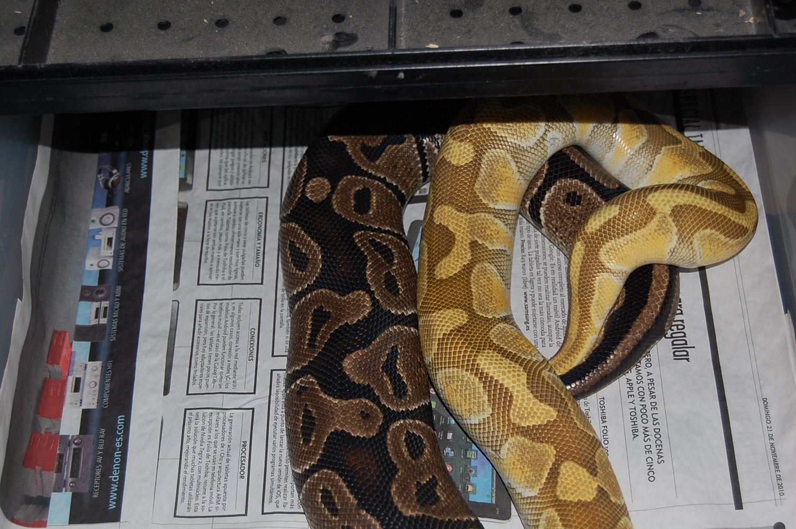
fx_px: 1491
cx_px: 398
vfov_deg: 20.1
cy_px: 264
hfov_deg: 29.9
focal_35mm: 68
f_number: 5.3
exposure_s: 1/60
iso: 400
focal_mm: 45
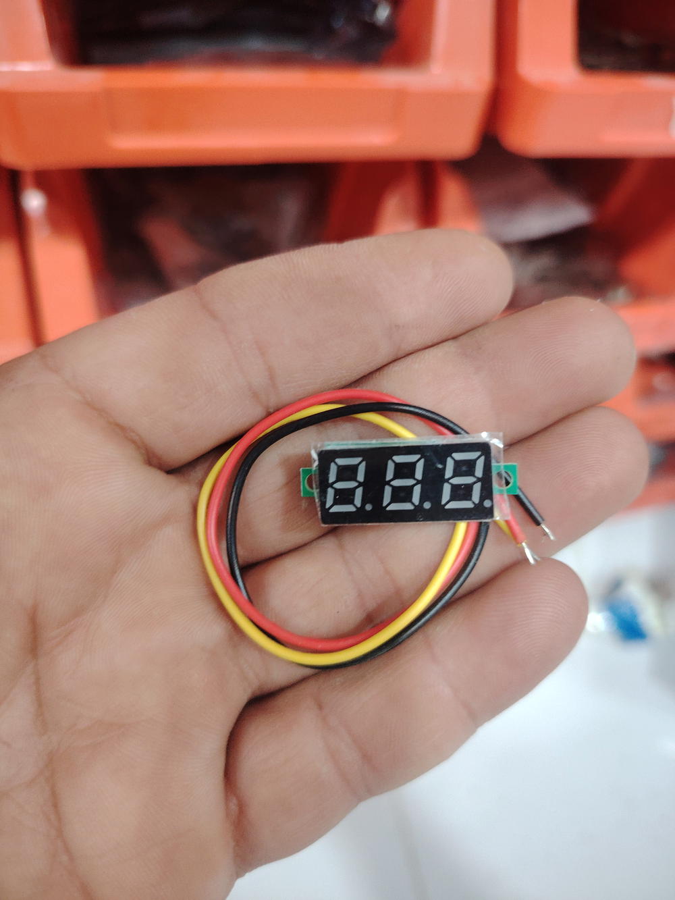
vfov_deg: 71.6
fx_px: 624
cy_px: 450
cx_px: 338
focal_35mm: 24
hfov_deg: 56.8
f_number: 1.75
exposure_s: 1/33.3
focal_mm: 5.25
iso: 947
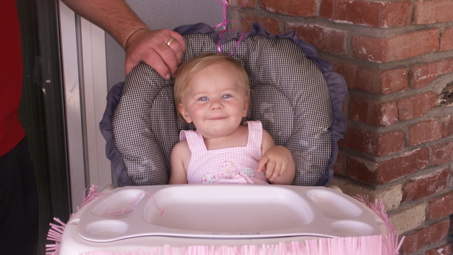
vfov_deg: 18.8
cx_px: 228
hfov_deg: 32.8
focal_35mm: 64
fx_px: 768
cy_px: 144
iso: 50
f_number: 3.5
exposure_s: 1/50
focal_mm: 9.72
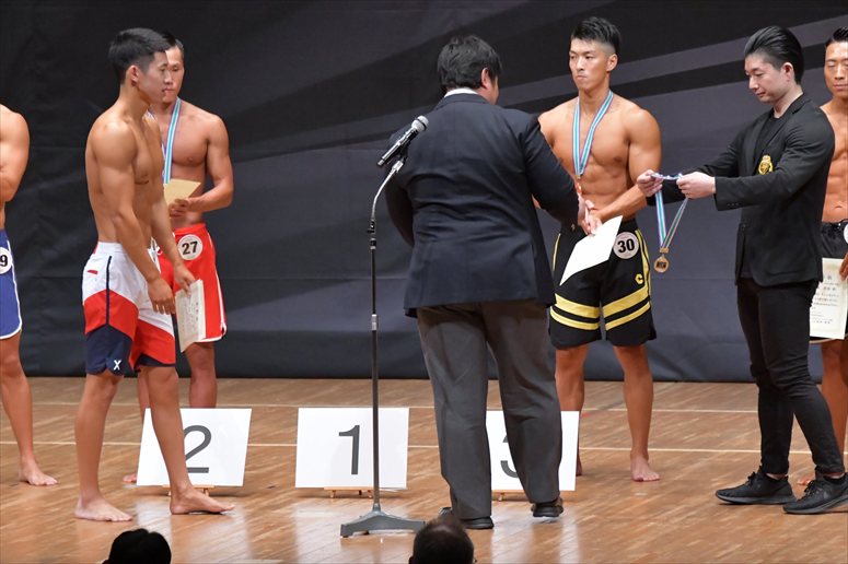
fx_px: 6357
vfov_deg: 5.1
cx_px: 424
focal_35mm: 270
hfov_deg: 7.6
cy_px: 282
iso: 8000
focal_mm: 180
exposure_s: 1/400
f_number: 5.6
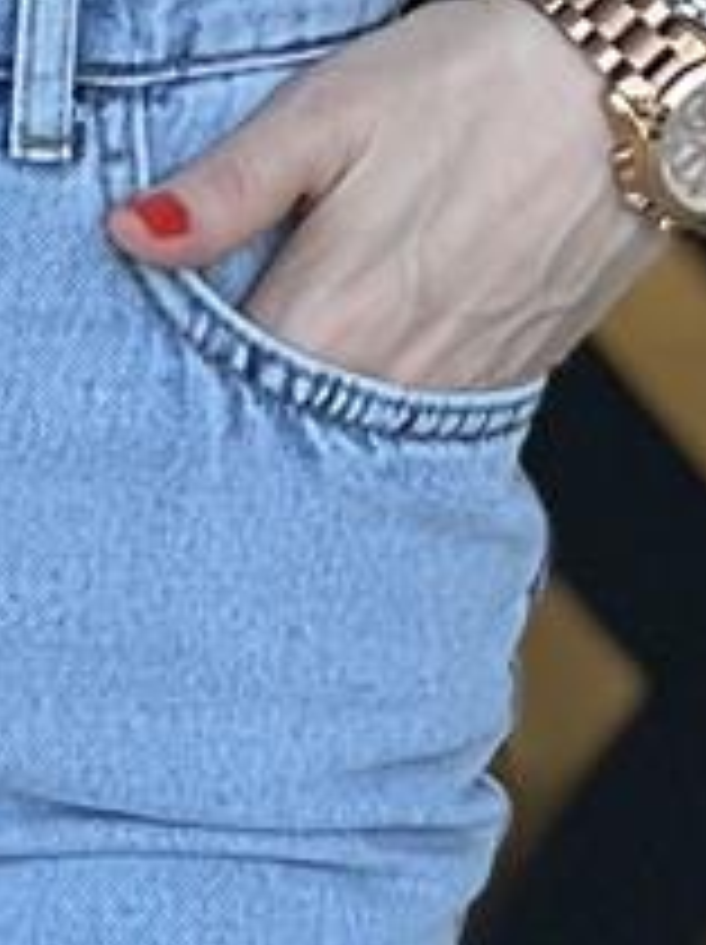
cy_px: -202
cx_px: -409
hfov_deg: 2.5
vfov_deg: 3.4
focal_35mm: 588
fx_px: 16022
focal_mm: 9
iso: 50
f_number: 2.8
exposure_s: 1/100
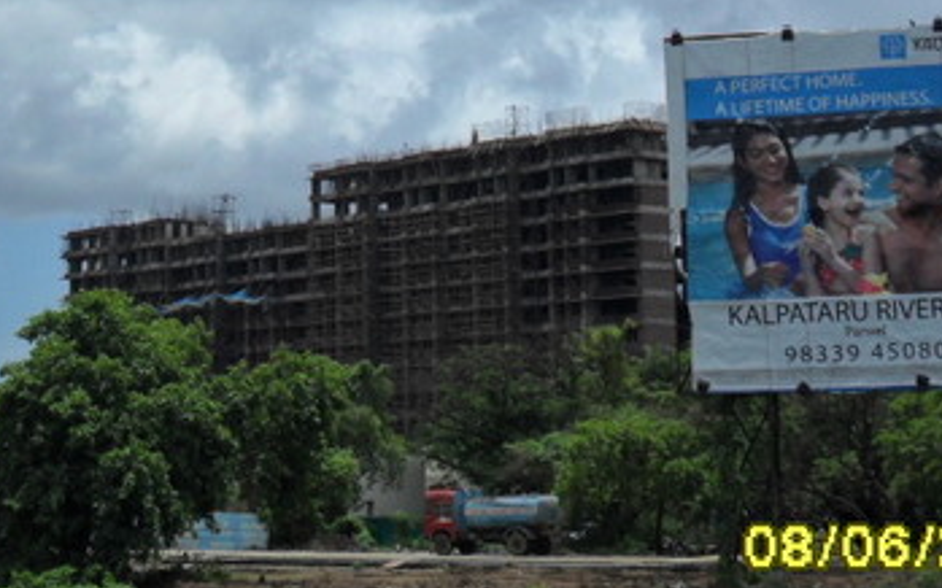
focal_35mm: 107
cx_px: 94
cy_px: -108
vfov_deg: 12.0
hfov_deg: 19.1
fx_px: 2747
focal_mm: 7.8
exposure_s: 1/250
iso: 100
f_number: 11.3
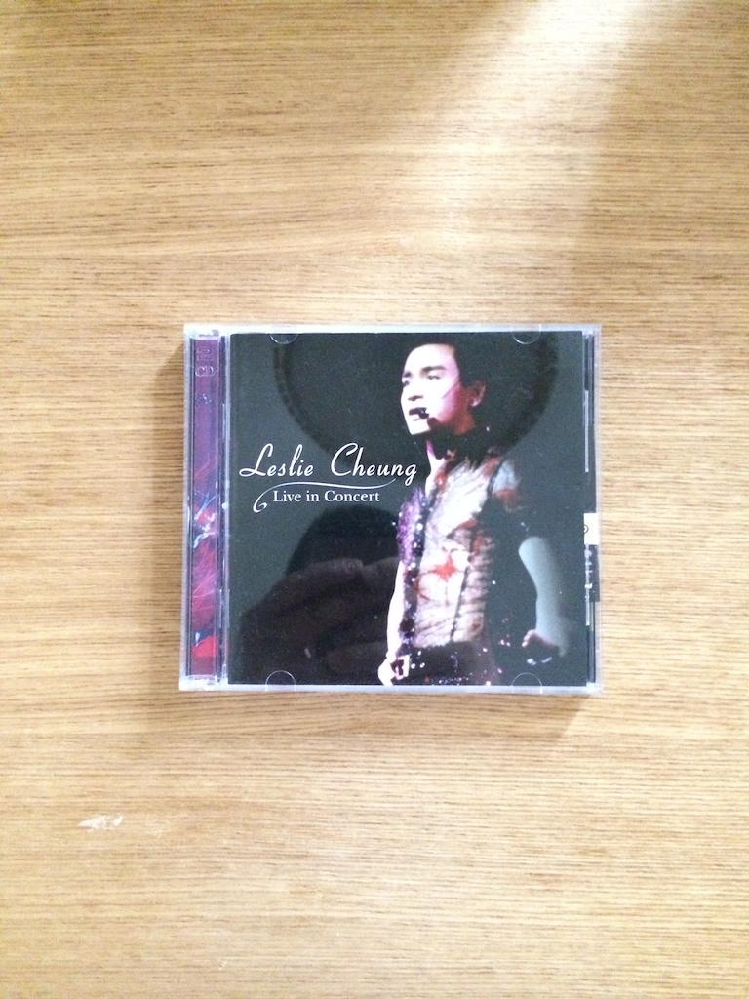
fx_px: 865
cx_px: 374
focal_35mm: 30
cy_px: 500
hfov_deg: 46.8
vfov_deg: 60.0
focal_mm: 4.12
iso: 1000
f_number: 2.2
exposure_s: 1/15
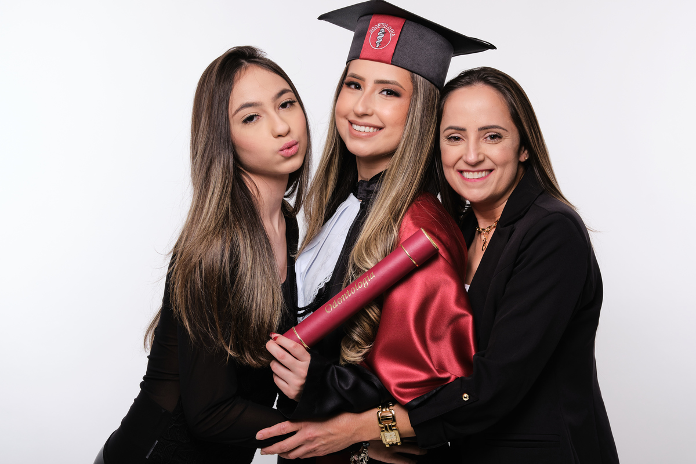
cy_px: 232
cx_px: 348
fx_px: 1450
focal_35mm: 75
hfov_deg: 27.0
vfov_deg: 18.2
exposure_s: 1/200
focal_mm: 50
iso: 160
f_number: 10
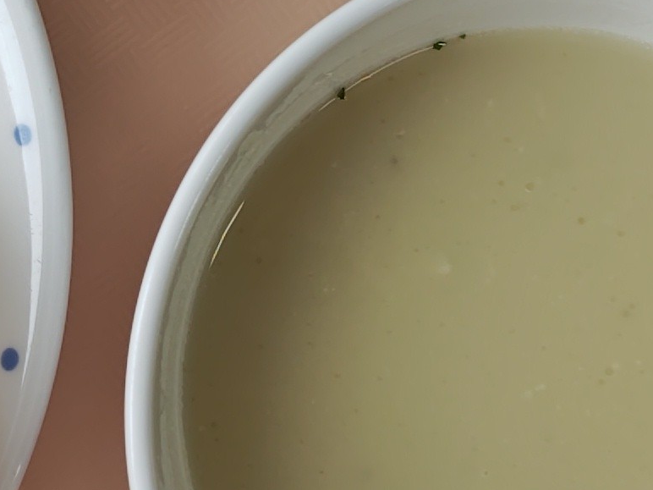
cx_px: -192
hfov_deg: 15.4
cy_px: 46
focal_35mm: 122
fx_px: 2301
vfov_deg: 12.1
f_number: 1.9
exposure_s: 1/120
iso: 95
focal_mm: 5.56
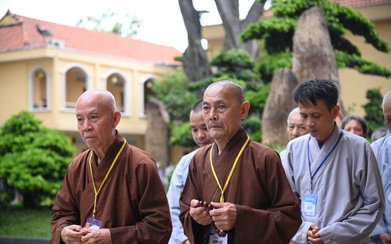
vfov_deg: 16.3
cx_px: 195
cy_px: 130
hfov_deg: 25.8
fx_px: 852
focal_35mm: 80
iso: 320
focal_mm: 78
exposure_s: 1/200
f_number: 4
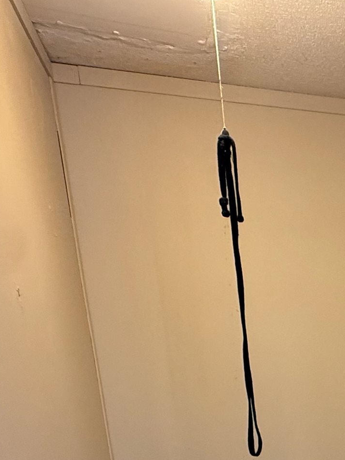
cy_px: 488
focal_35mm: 45
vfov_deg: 36.5
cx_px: 440
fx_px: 598
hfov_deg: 27.3
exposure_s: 1/60
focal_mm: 2.22
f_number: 2.2
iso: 250
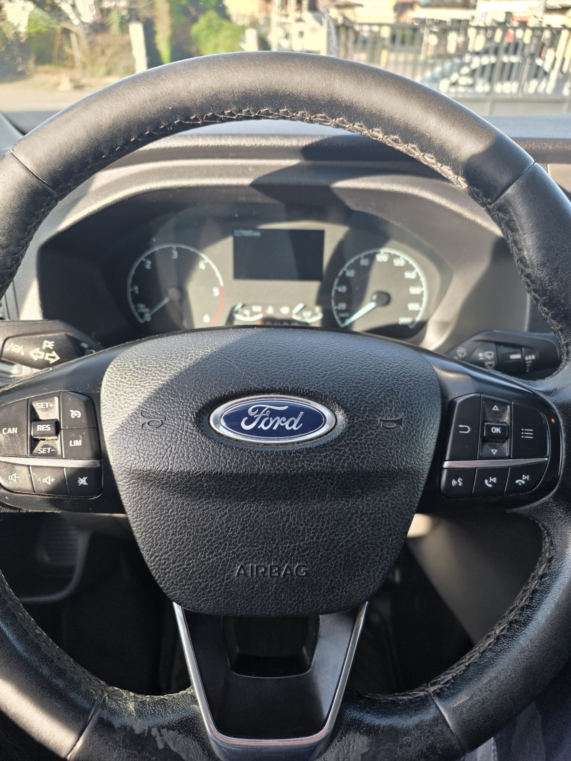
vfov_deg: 73.9
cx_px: 286
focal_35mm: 23
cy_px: 380
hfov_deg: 58.9
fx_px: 506
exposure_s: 1/180
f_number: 1.7
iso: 40
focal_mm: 6.25
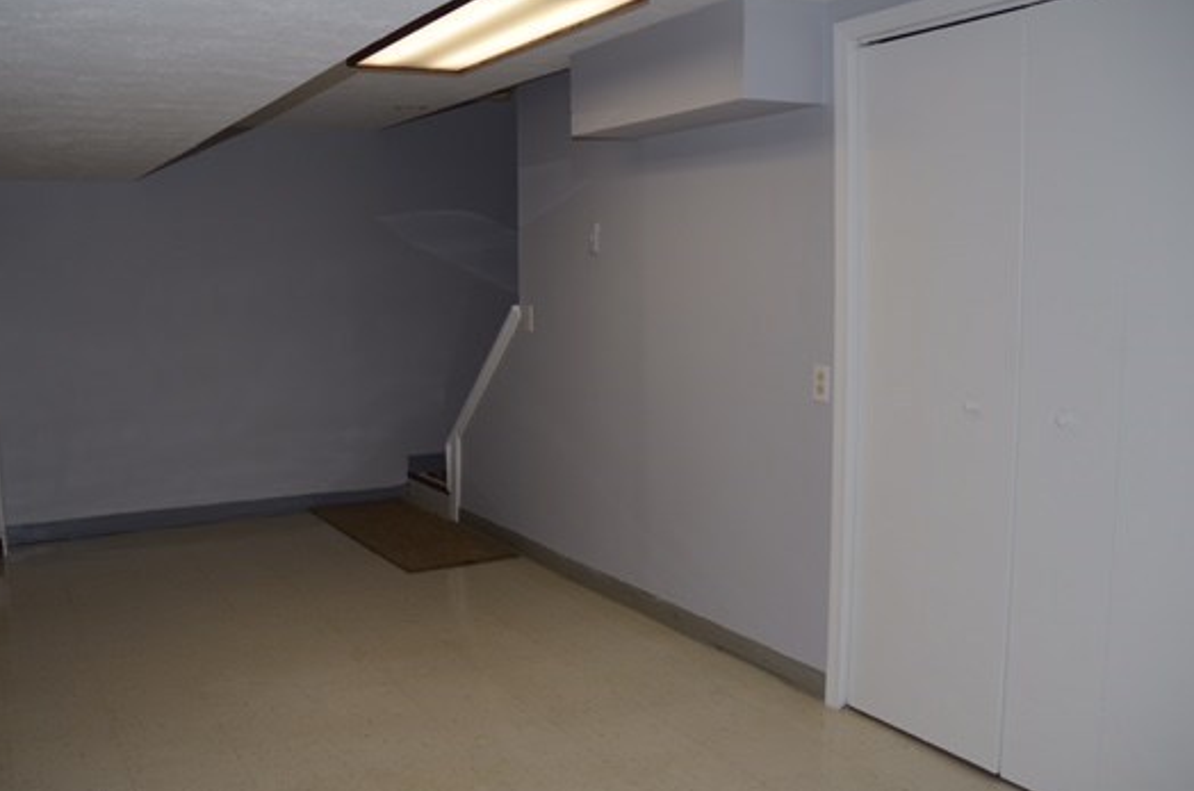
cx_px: 547
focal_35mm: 33
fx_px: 1092
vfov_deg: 39.8
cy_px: 415
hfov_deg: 57.2
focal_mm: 18
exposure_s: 1/60
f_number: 3.5
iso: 100
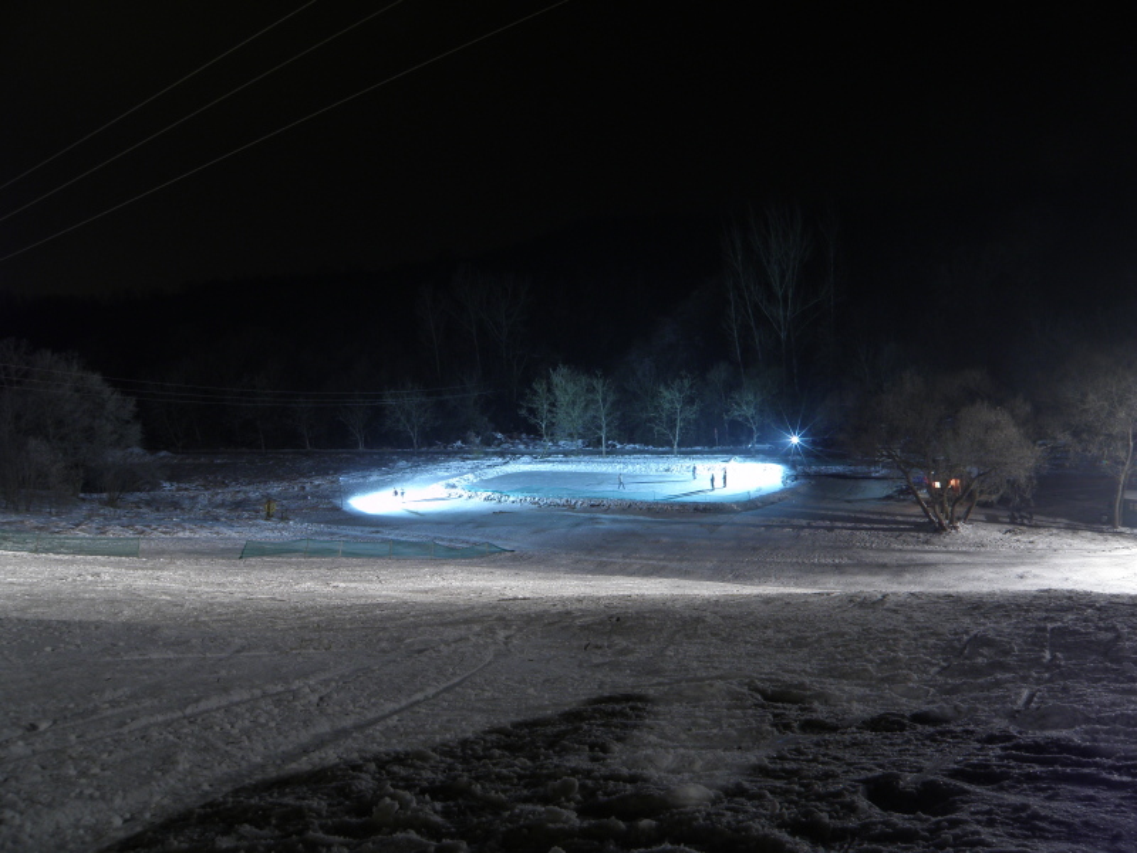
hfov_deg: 67.3
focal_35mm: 26
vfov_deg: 53.1
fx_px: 854
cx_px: 568
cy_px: 426
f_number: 4.5
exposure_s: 15
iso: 64
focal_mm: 4.6
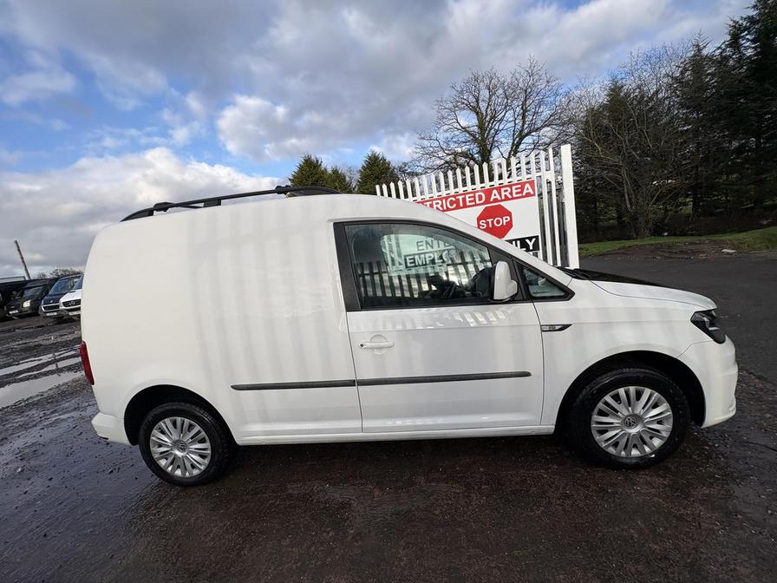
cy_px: 292
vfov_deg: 85.7
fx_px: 314
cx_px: 388
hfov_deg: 102.1
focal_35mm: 14
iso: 40
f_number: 2.2
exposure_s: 1/1143
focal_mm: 2.22
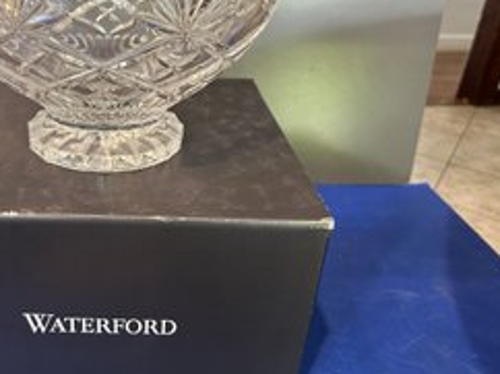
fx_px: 491
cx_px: 150
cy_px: 156
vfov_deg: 41.6
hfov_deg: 52.5
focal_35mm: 34
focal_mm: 6.86
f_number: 1.78
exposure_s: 1/60
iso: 250
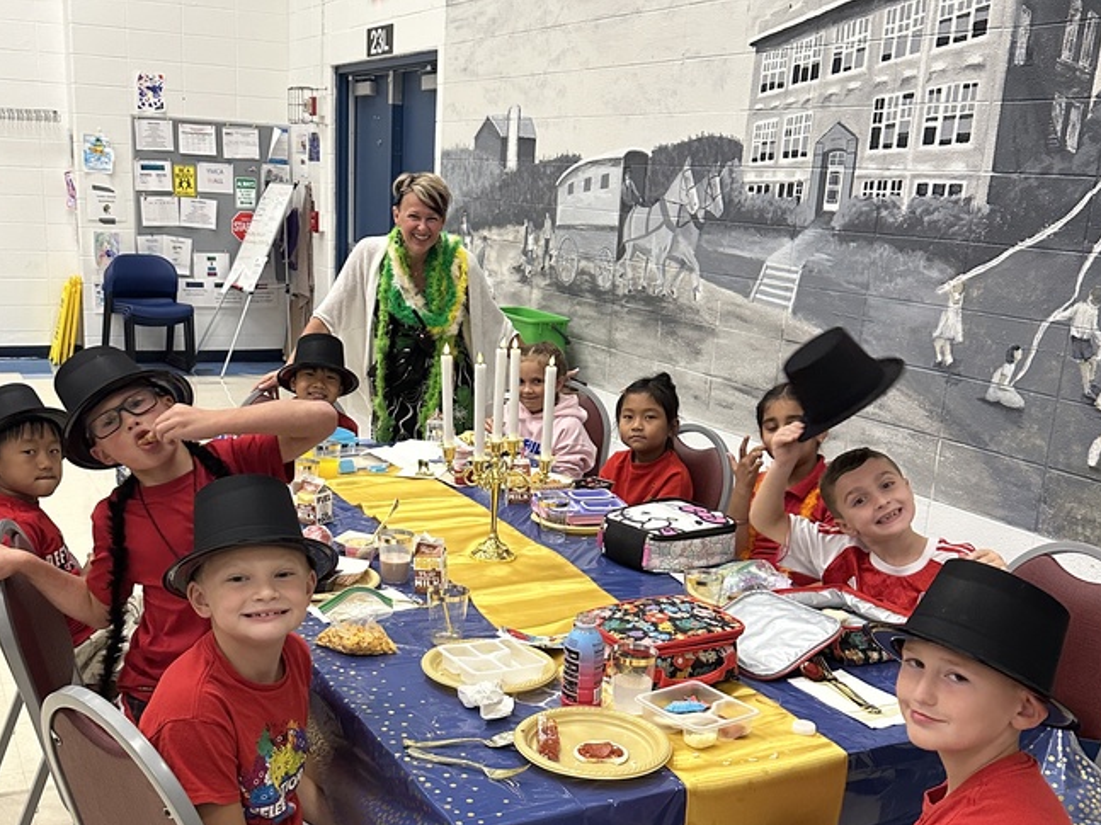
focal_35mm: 38
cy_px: 510
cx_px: 497
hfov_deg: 48.9
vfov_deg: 37.5
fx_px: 1208
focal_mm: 6.86
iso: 320
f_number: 1.78
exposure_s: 1/59
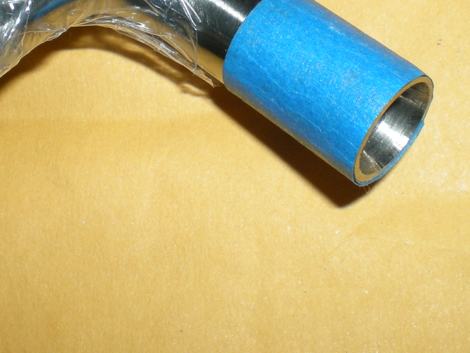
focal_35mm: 85
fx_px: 1154
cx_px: 239
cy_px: 78
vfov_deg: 17.2
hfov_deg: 23.0
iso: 64
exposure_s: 1/60
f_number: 4.6
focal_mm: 6.3
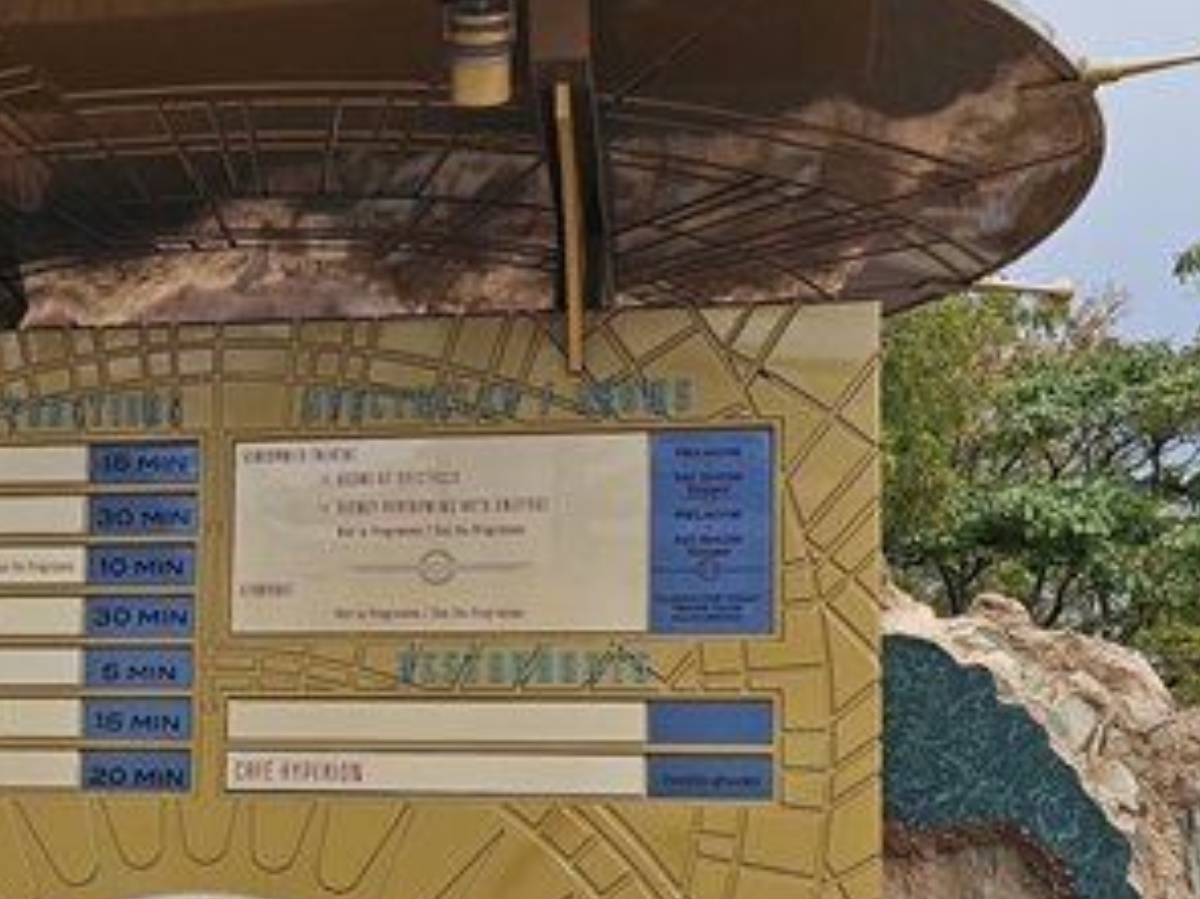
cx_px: 37
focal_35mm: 78
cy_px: 647
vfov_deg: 18.8
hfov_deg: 24.1
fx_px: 2703
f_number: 1.7
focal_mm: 6.3
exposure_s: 1/180
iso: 16
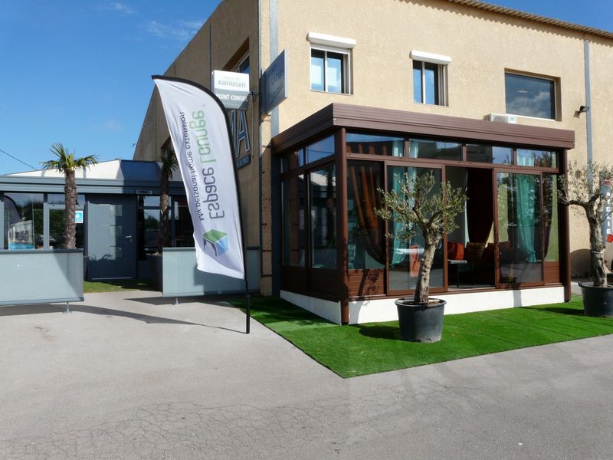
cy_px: 230
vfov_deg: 49.7
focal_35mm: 28
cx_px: 306
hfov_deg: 63.4
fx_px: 496
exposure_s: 1/400
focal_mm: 4.6
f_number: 6.3
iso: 100
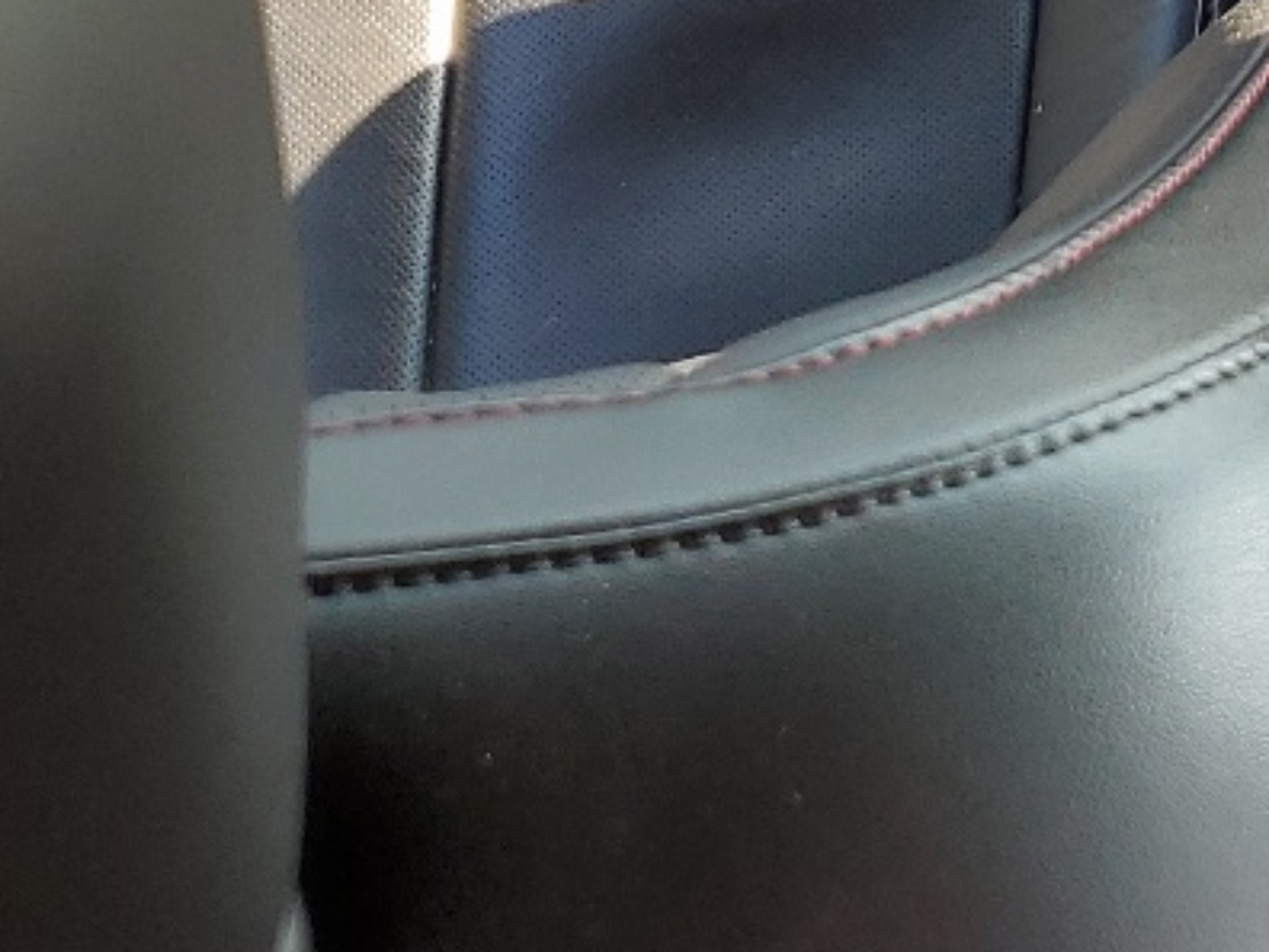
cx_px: 1394
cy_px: -750
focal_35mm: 105
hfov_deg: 18.0
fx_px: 3849
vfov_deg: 12.8
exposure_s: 1/125
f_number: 1.5
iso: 50
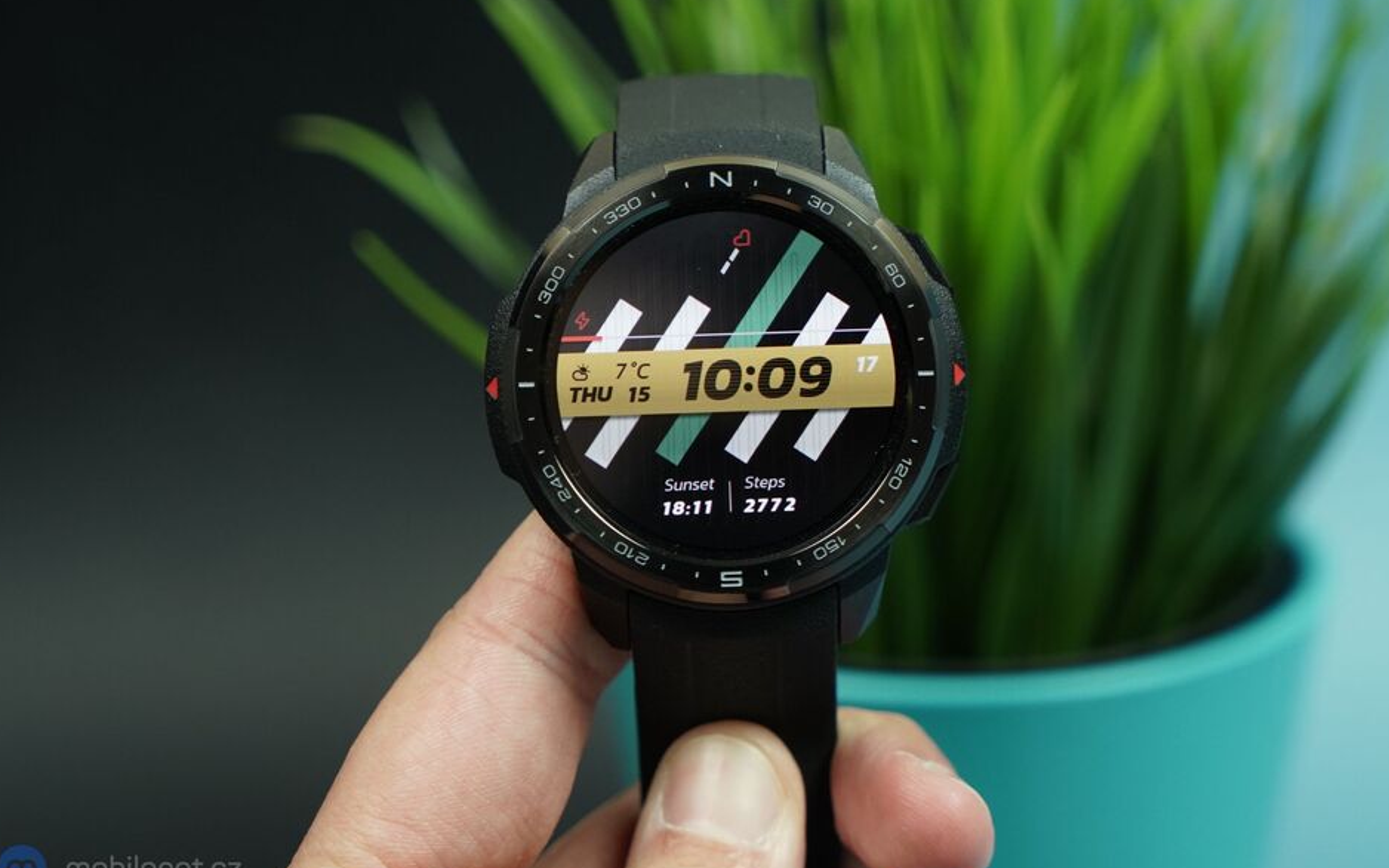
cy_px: 440
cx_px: 689
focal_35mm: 73
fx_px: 2763
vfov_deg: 17.8
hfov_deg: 28.2
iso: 1250
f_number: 5
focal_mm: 70
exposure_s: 1/200
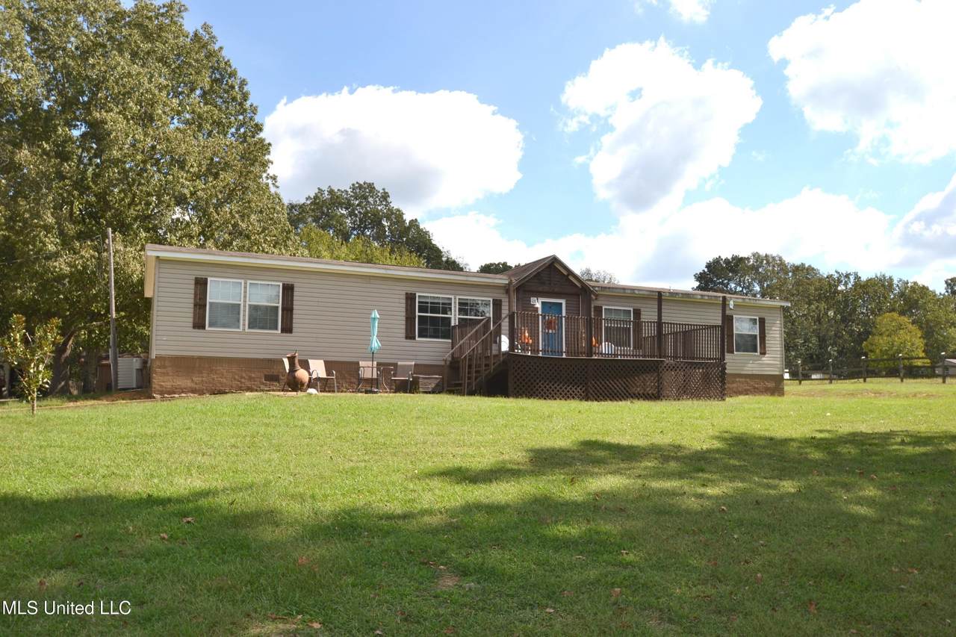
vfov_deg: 47.9
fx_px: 717
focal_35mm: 27
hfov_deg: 67.4
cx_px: 478
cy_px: 318
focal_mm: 18
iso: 100
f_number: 8
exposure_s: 1/200
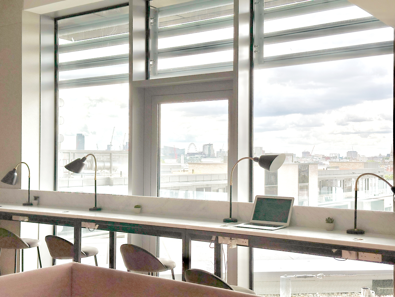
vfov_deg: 30.3
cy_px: 148
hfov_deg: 39.7
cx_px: 198
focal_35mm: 48
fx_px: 548
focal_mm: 6.86
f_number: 1.78
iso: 64
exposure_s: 1/1541
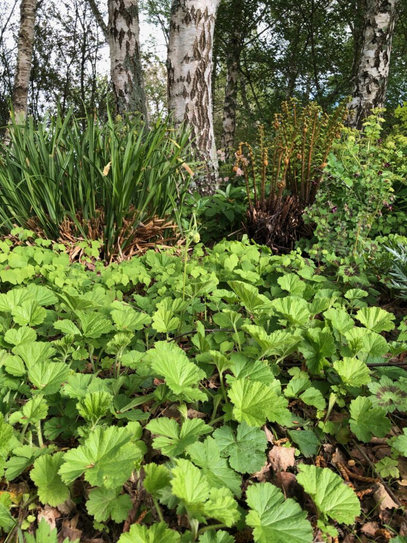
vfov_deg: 63.4
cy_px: 272
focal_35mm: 28
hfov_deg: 49.7
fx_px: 439
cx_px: 204
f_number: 1.8
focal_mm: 3.99
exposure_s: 1/204
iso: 20
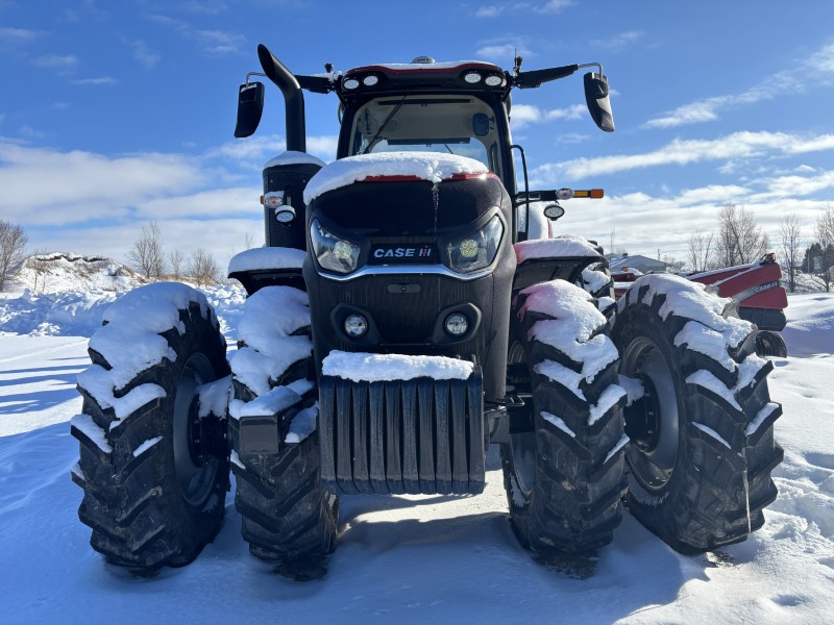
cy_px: 312
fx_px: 626
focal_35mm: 26
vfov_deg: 53.1
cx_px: 417
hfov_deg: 67.3
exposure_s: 1/4425
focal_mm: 5.96
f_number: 1.6
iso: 50
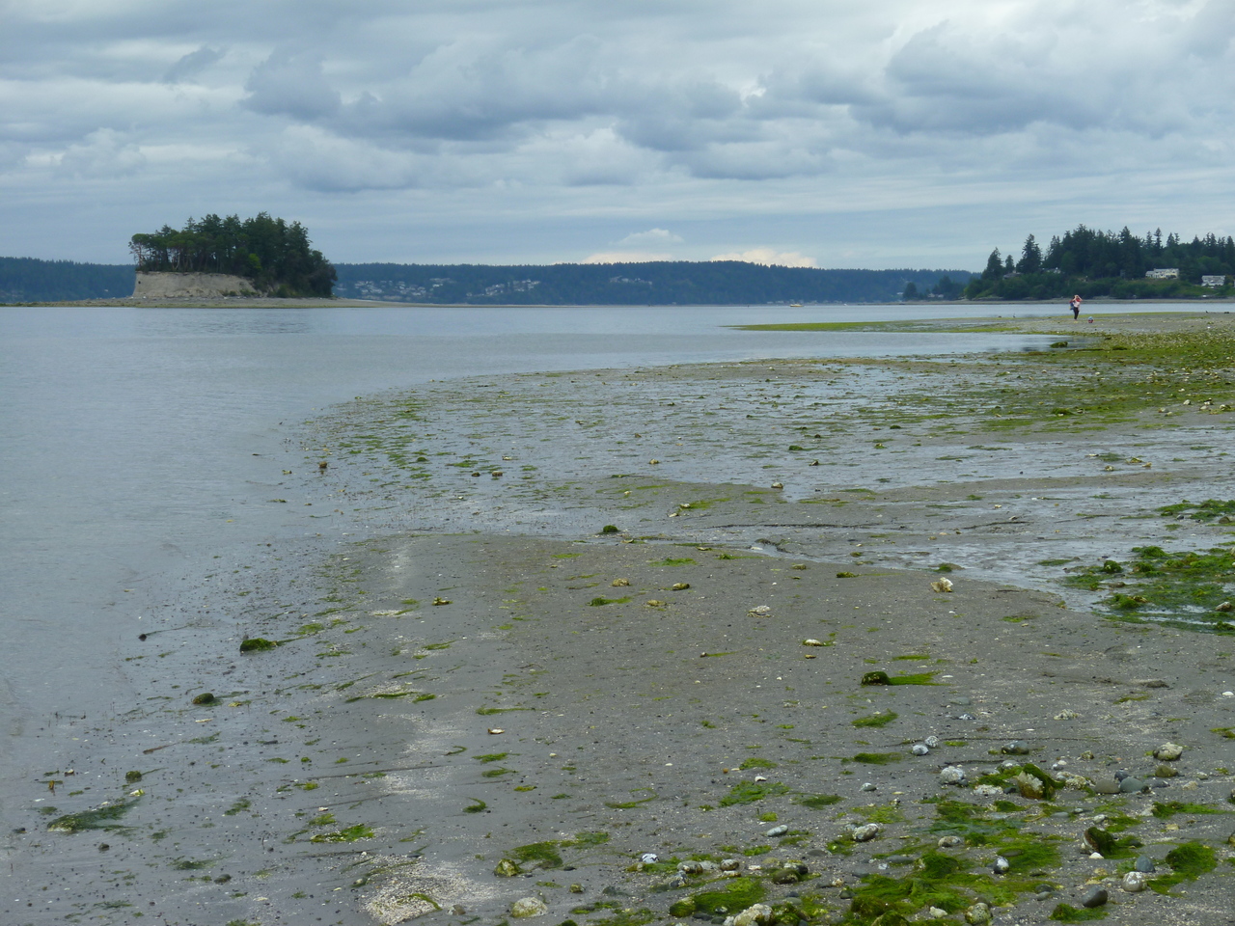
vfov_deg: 20.7
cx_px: 618
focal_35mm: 71
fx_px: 2533
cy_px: 463
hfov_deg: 27.4
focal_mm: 12.7
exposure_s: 1/400
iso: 80
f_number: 4.8
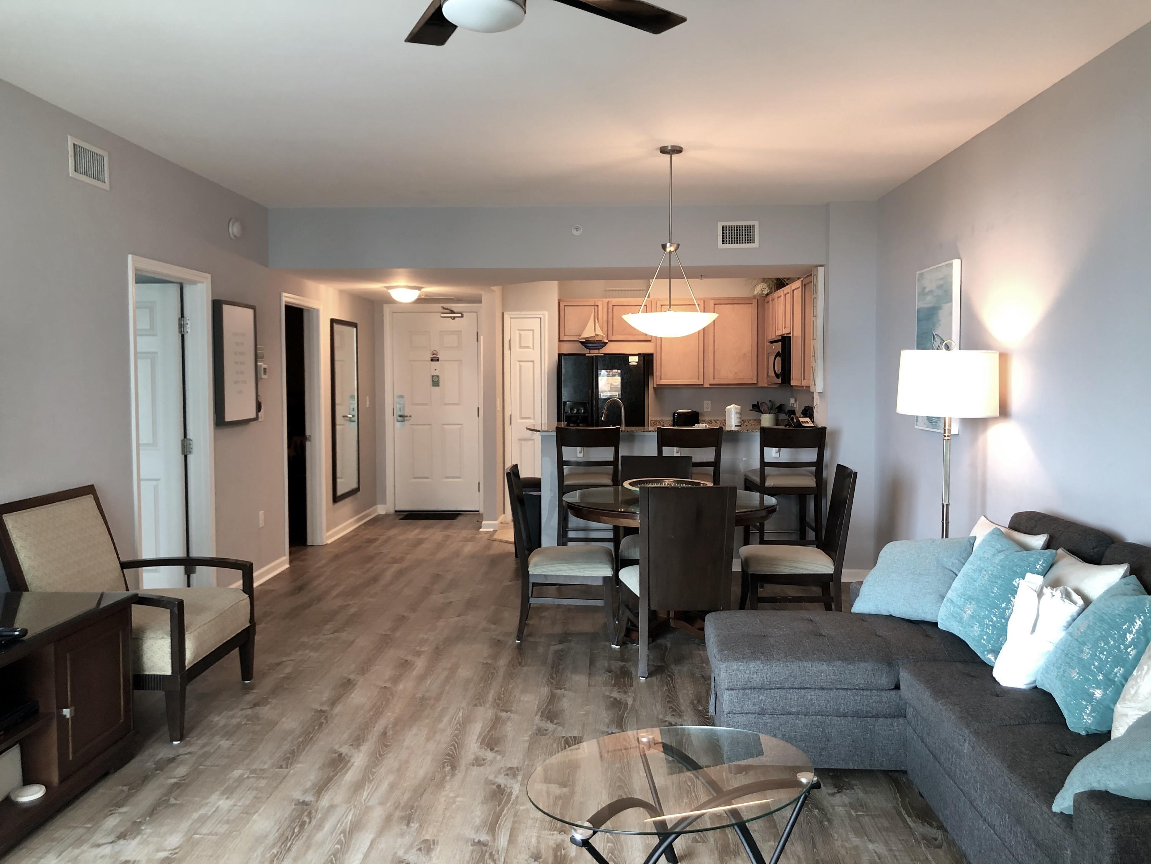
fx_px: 931
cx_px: 576
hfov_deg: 63.4
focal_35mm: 28
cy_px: 432
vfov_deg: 49.7
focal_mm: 3.99
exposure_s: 1/20
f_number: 1.8
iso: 40
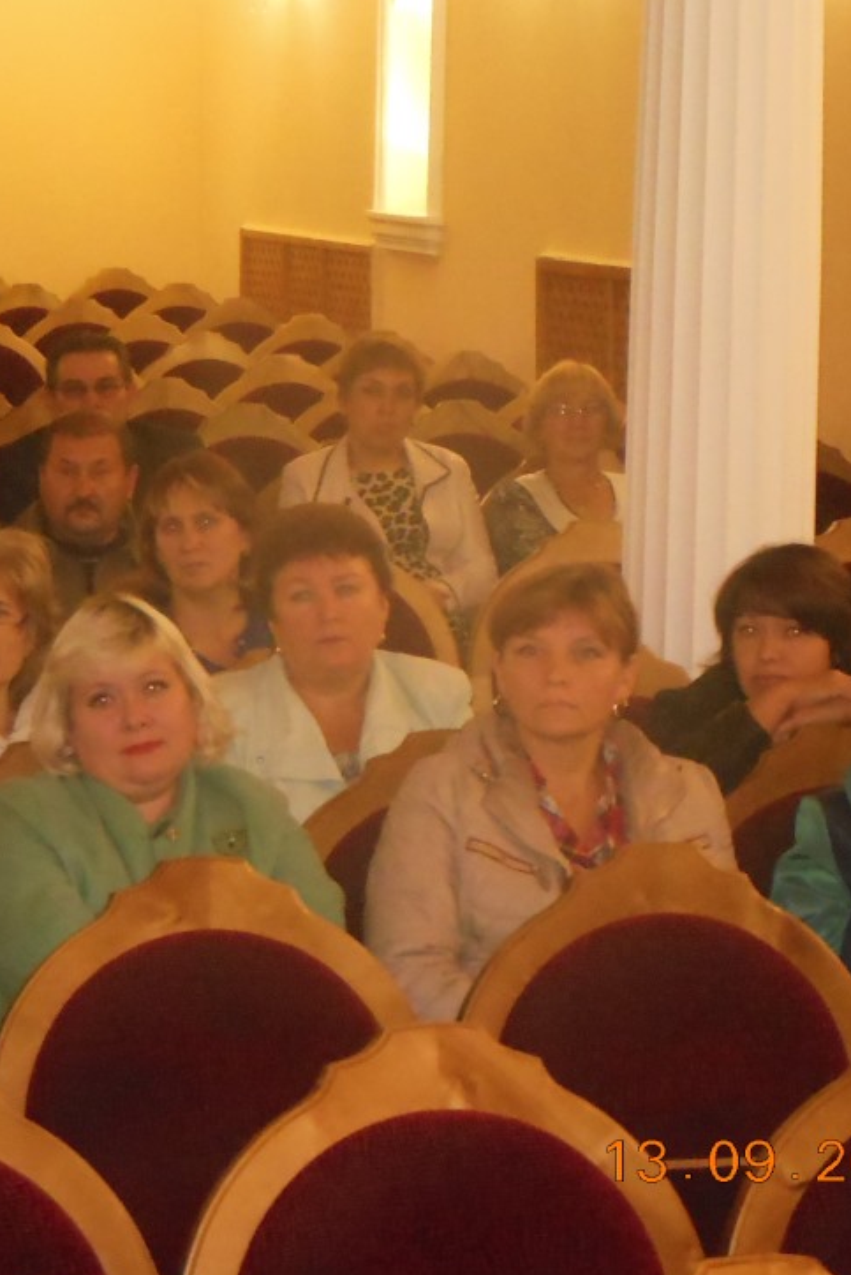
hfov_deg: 10.7
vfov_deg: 16.0
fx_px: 4536
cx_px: 125
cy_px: 618
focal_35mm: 128
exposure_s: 1/60
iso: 1600
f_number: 4.6
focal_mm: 15.5
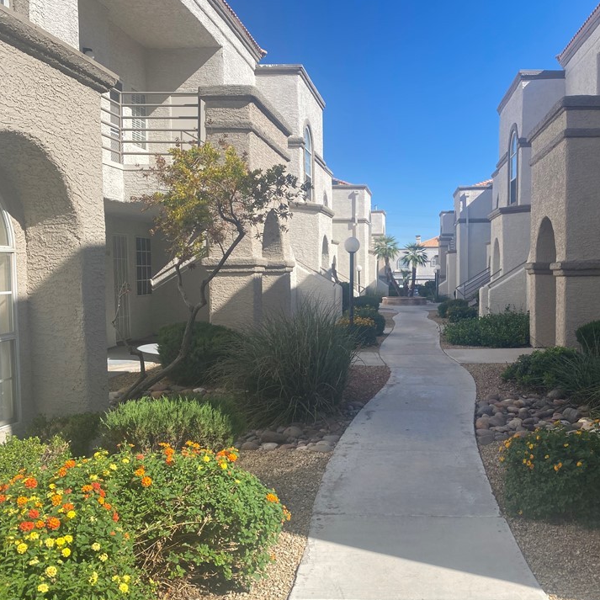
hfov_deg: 48.9
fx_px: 647
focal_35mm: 33
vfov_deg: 49.7
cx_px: 401
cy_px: 310
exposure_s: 1/2513
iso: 32
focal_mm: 4.25
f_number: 1.8
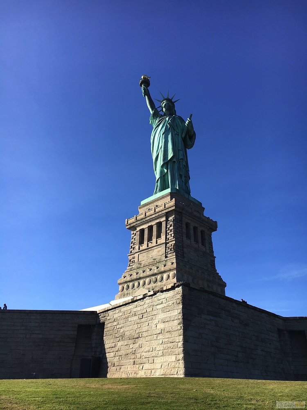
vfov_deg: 61.7
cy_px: 205
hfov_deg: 48.2
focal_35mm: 29
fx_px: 343
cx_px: 154
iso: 25
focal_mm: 4.15
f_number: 2.2
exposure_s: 1/1350
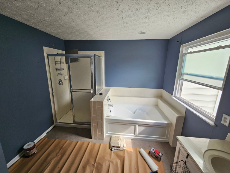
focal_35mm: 13
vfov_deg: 89.9
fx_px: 86
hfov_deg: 106.2
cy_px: 86
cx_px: 115
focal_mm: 2.2
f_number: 2.2
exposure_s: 1/77.4
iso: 80
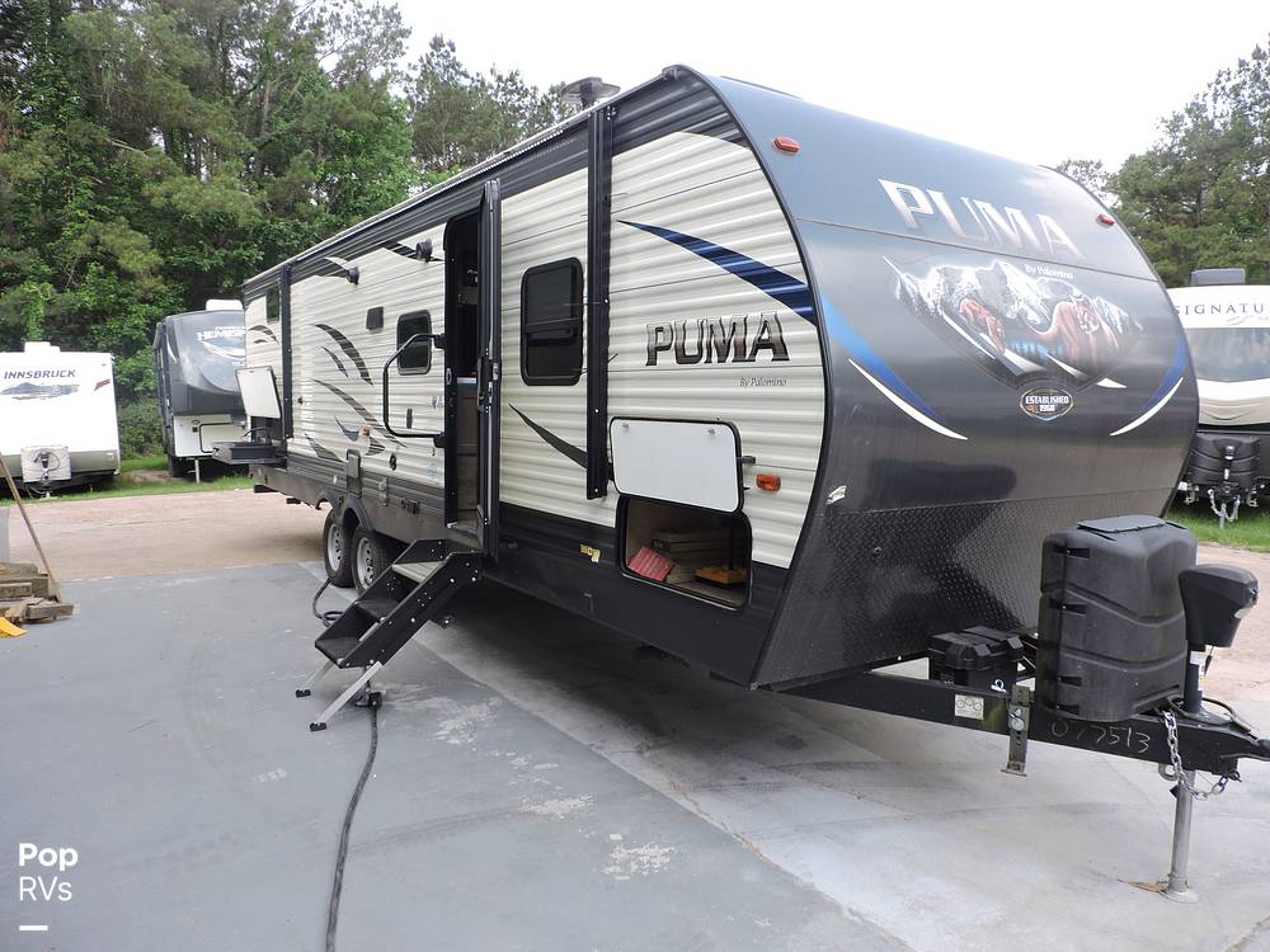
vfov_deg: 56.8
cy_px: 476
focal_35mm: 24
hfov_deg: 71.6
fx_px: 881
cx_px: 635
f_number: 3
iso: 100
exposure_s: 1/250
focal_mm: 4.3
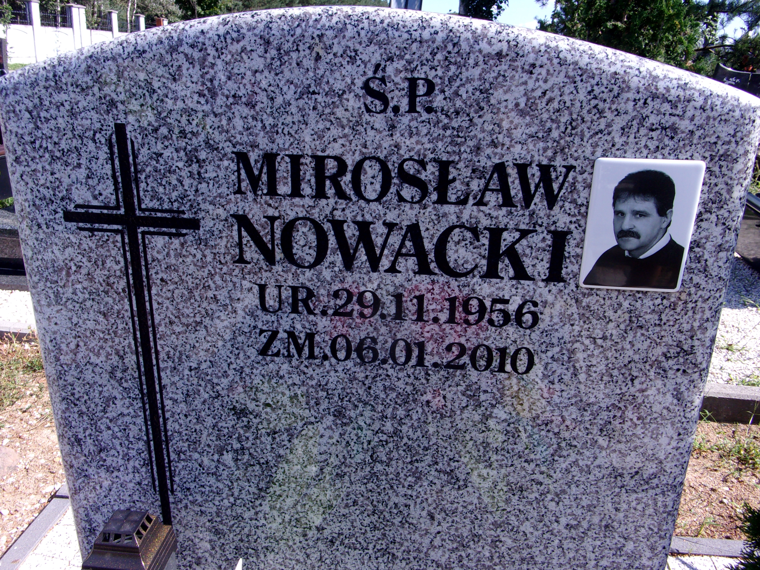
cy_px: 285
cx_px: 380
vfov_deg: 49.7
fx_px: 615
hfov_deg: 63.4
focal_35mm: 28
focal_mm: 5.1
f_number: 10.8
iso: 80
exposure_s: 1/45
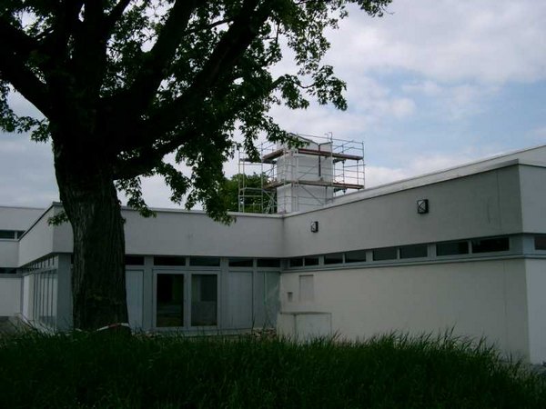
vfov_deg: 38.7
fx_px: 584
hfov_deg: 50.1
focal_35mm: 37
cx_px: 273
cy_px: 204
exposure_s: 1/800
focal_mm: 7.6
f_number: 5
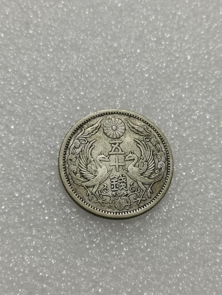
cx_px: 111
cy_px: 148
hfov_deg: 21.3
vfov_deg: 28.2
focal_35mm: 69
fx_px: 590
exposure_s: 1/100
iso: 64
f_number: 1.8
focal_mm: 5.58
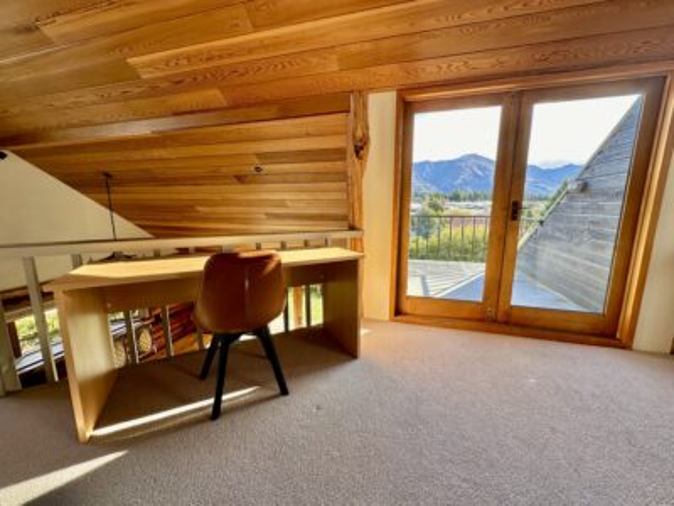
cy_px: 253
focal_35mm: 14
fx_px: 273
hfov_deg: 102.1
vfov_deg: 85.7
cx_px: 337
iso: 40
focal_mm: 2.22
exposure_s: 1/189
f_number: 2.2
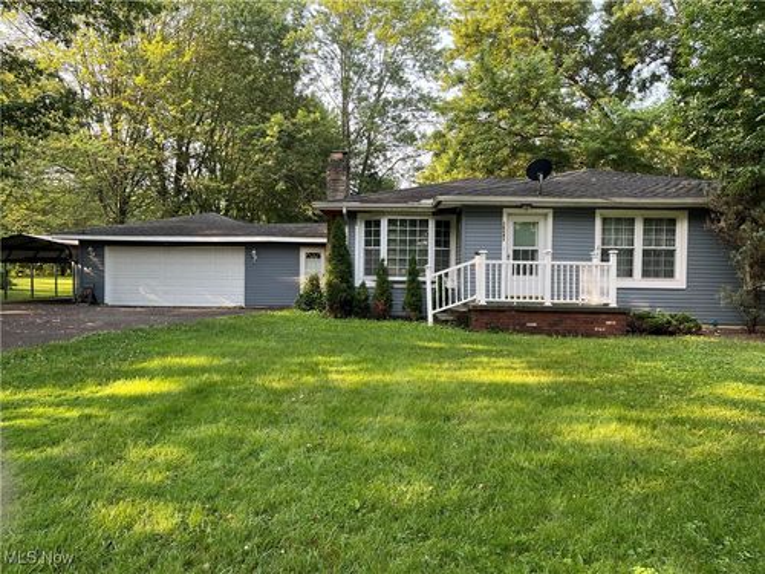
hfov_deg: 67.3
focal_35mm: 26
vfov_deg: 53.1
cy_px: 287
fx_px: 575
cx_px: 382
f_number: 1.6
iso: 40
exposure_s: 1/202
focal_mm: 5.1
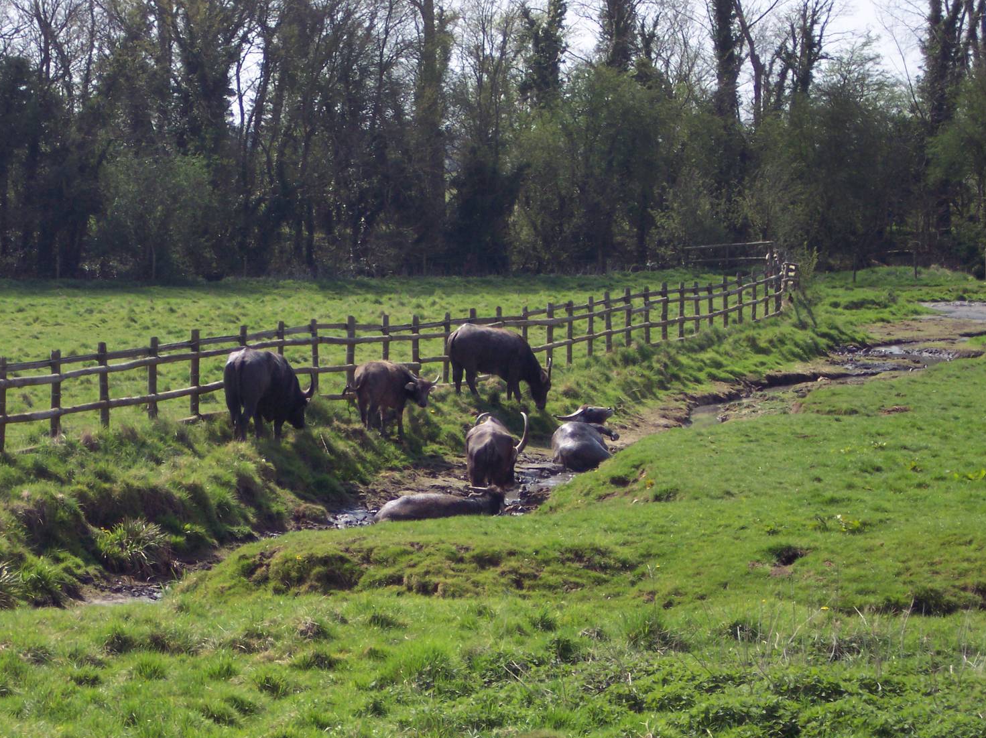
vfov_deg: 11.9
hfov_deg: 15.9
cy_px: 343
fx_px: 3529
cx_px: 467
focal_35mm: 124
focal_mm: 24
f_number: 4.8
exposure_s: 1/500
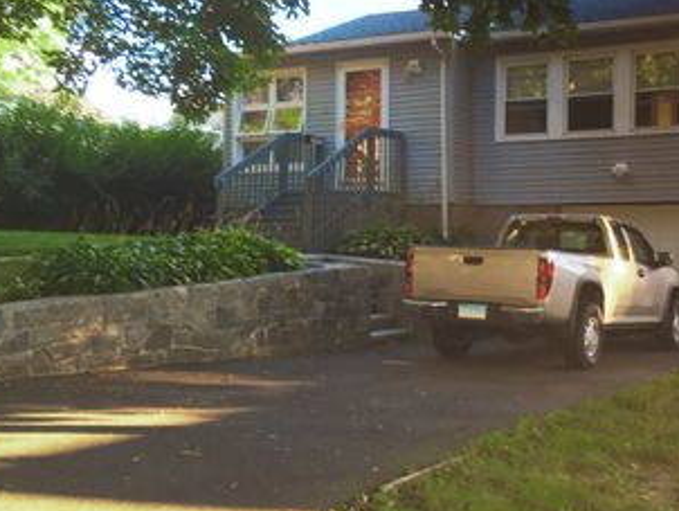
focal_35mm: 48
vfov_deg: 30.3
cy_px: 237
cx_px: 459
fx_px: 942
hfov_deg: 39.1
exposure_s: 1/120
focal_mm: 4.15
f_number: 2.2
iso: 40
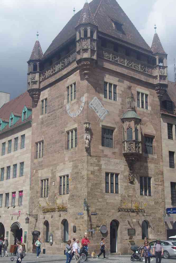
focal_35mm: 50
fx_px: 363
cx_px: 88
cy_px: 132
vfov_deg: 40.0
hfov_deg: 27.3
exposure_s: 1/125
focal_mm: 33
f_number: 11
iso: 200
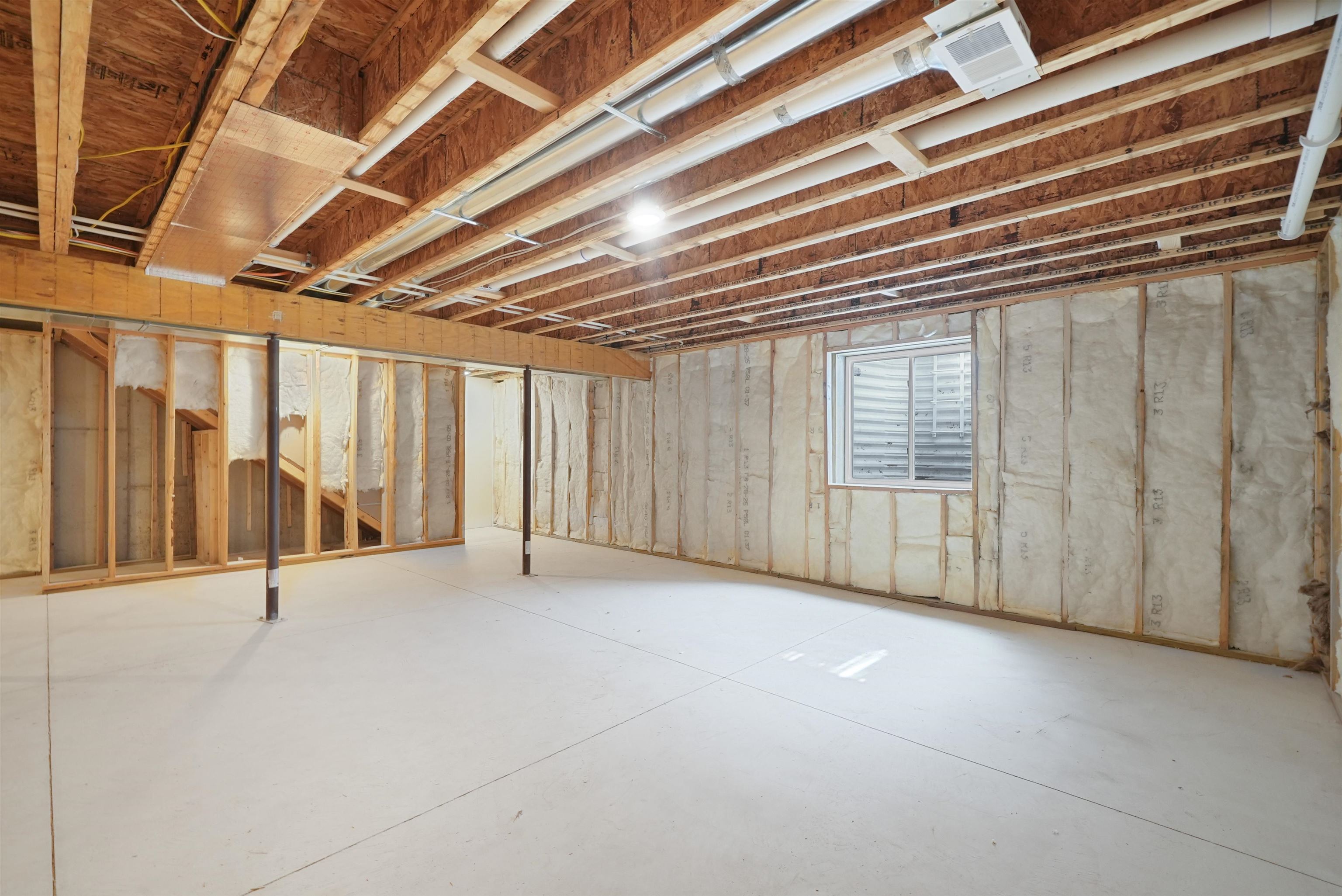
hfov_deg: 100.4
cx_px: 671
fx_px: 559
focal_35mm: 15
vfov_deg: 77.4
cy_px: 448
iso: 2000
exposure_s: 1/2.5
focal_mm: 15
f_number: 10
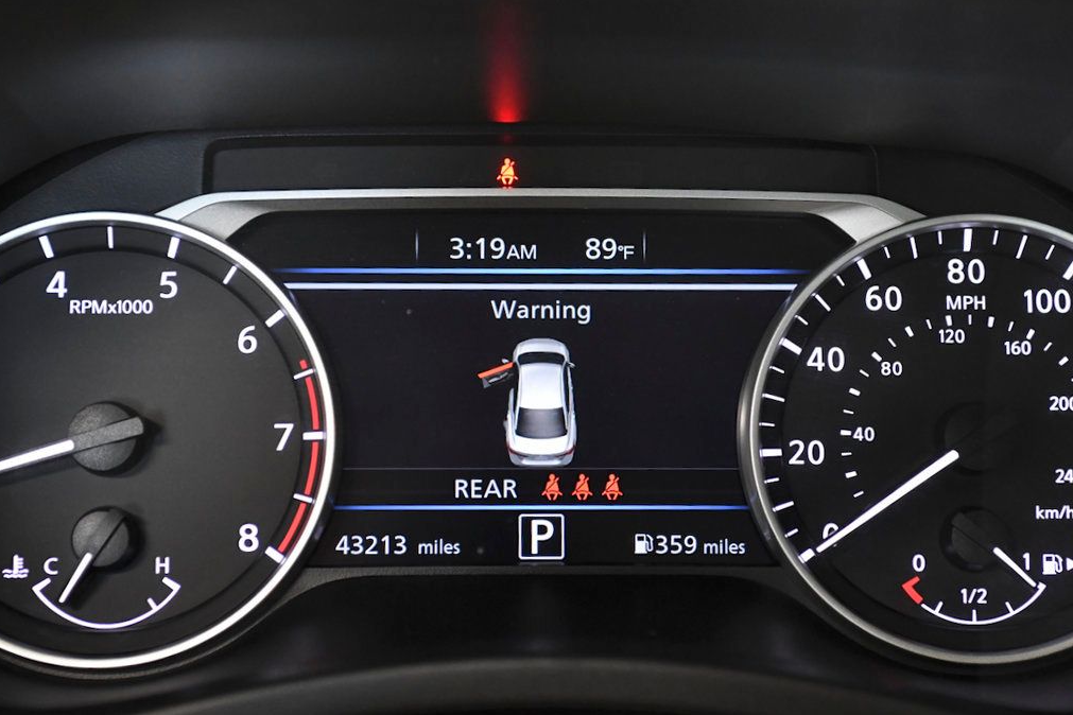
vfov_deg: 17.3
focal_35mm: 79
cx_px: 538
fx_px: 2354
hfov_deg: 25.7
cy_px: 359
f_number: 3.5
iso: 2500
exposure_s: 1/250
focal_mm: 52
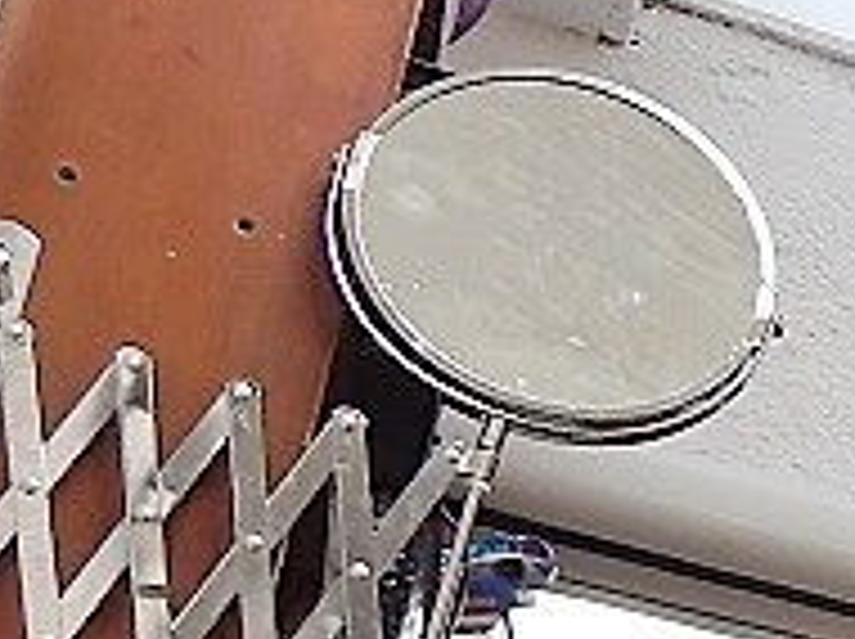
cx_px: 1962
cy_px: 1084
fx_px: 3059
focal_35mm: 124
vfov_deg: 11.2
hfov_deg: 12.8
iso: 125
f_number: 3
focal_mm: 4
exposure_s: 1/80
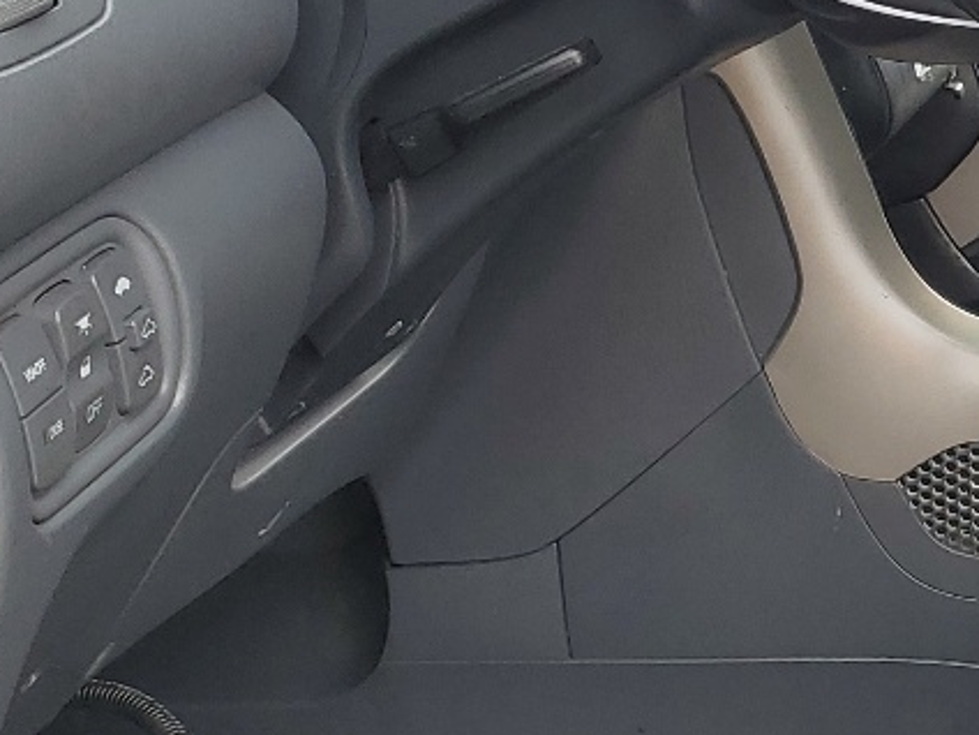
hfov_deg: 18.3
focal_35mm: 98
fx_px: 2772
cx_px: 1372
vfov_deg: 15.1
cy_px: 379
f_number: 1.5
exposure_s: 1/312
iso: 50
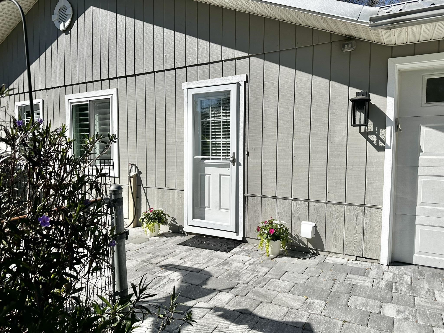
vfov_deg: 56.8
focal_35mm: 24
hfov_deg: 71.6
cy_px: 166
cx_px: 222
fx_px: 308
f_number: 1.78
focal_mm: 6.86
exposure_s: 1/8929
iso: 80
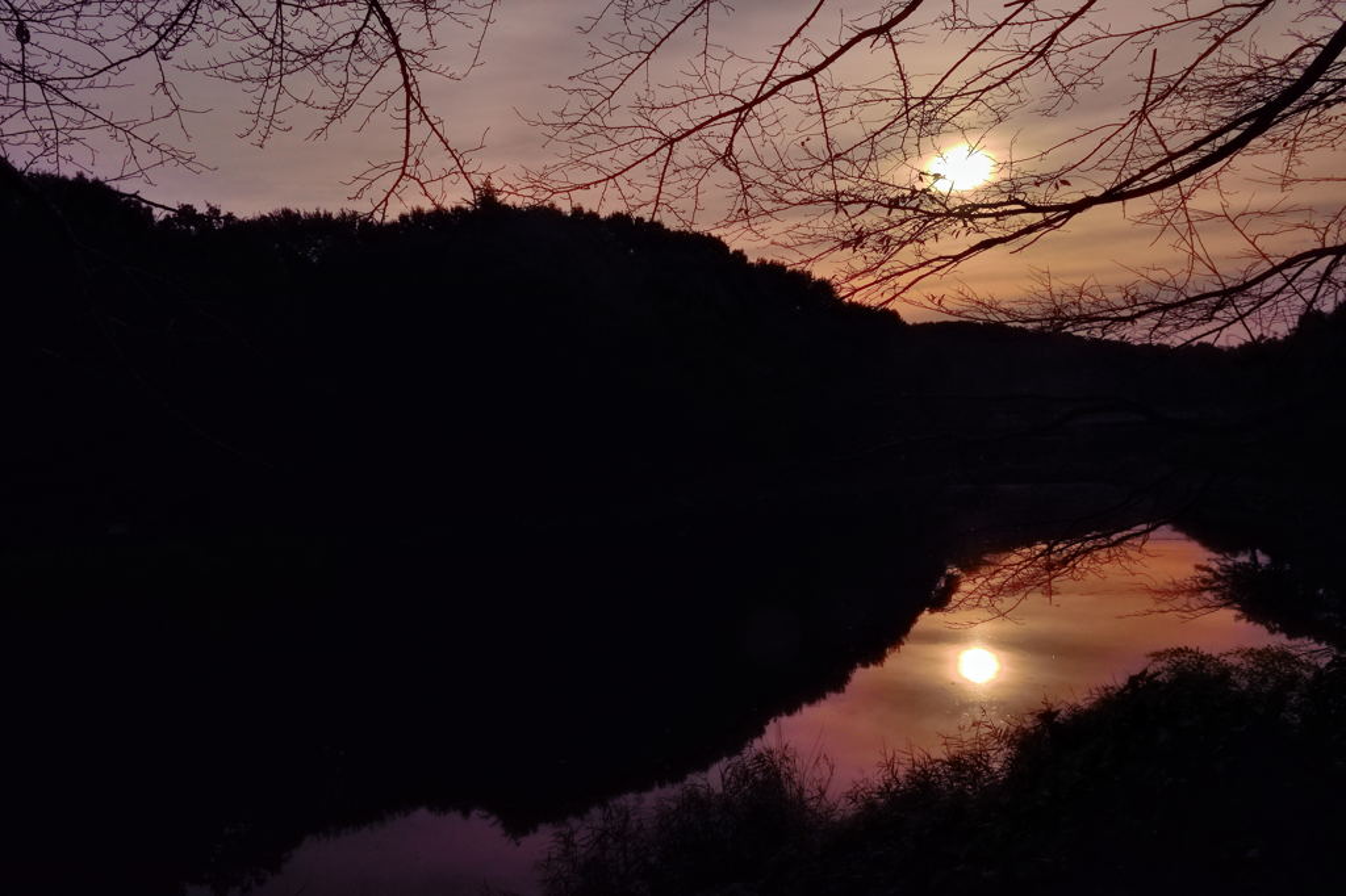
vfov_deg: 43.6
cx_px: 673
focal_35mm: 30
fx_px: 1121
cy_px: 448
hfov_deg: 61.9
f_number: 13
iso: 1000
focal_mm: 20
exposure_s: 1/4000
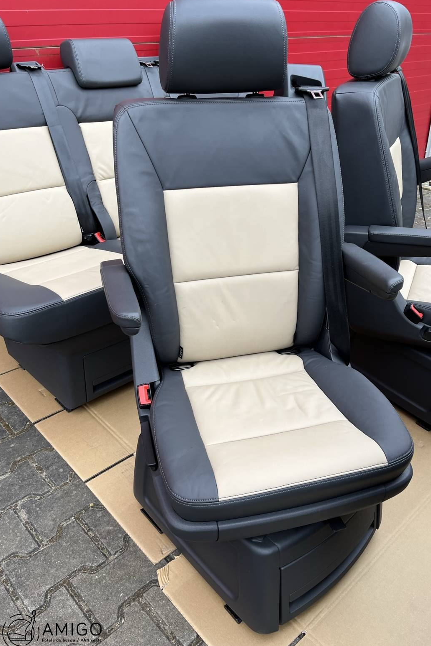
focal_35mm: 28
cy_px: 322
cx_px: 233
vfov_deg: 65.5
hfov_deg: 46.4
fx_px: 503
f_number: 1.6
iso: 40
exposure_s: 1/256
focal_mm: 5.1
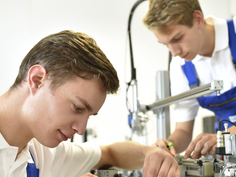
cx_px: 164
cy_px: 109
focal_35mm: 52
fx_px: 355
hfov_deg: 36.3
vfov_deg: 27.9
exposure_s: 1/250
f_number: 2.8
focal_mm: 35
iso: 1600
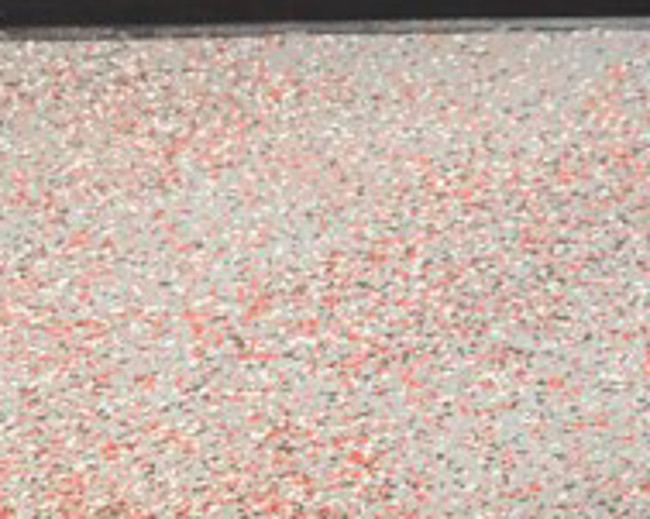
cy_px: -780
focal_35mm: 143
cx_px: 1329
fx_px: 2750
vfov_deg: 9.5
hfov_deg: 11.9
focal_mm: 5.96
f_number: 1.6
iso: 40
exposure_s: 1/120
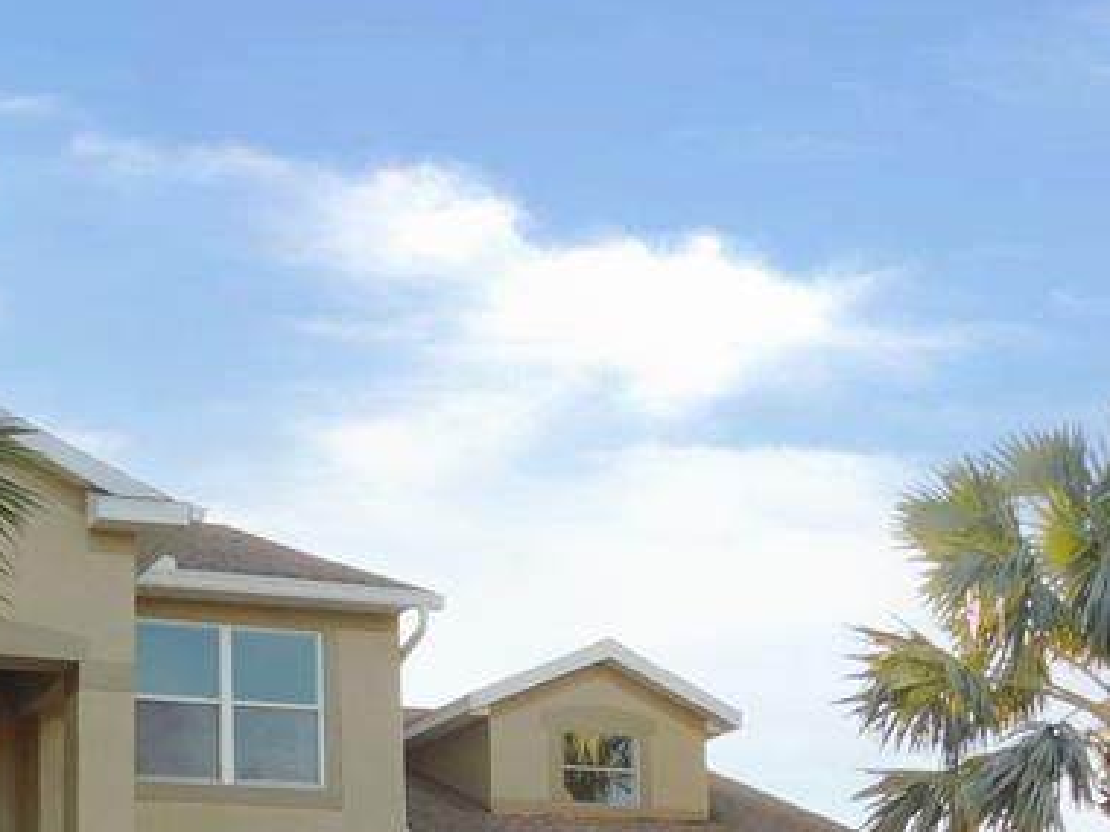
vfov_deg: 22.0
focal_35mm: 62
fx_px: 1988
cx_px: 248
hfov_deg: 30.6
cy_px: 972
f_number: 3
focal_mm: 4
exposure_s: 1/500
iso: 125
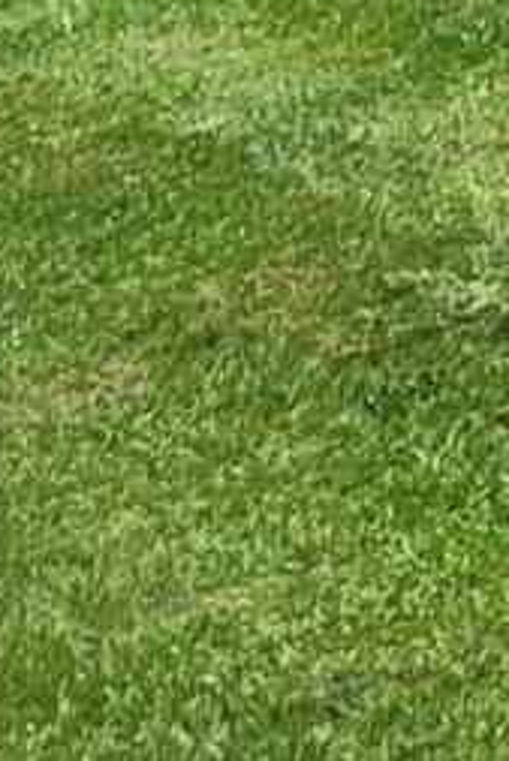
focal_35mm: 219
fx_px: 4638
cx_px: 2027
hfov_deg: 5.5
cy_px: -1299
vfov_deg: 8.3
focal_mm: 5.4
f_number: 1.8
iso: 40
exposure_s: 1/2686
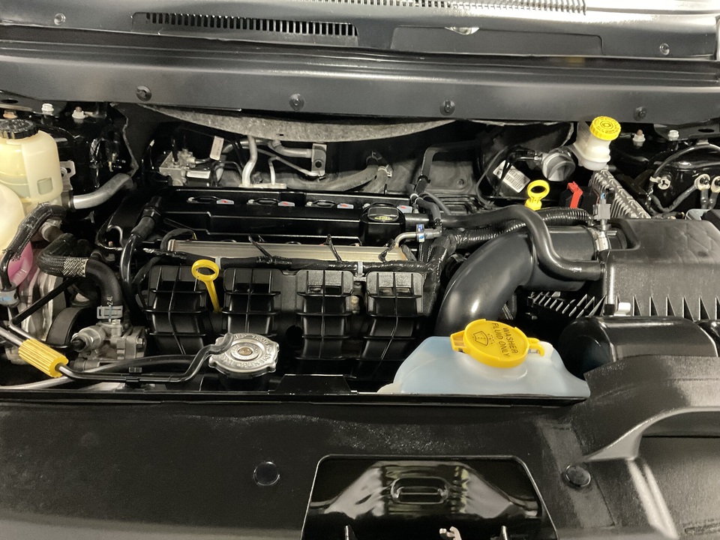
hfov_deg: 61.7
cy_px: 270
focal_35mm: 29
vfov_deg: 48.2
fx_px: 603
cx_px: 360
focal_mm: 3
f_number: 1.8
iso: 500
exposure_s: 1/25
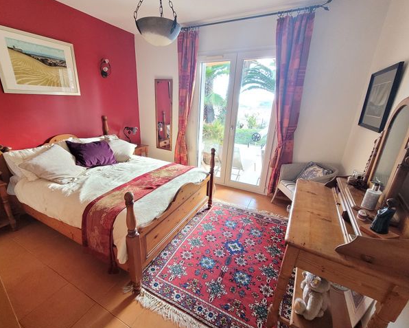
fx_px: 182
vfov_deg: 84.1
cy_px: 166
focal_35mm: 15
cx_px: 190
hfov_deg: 96.6
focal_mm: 1.74
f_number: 2.2
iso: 400
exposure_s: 1/50
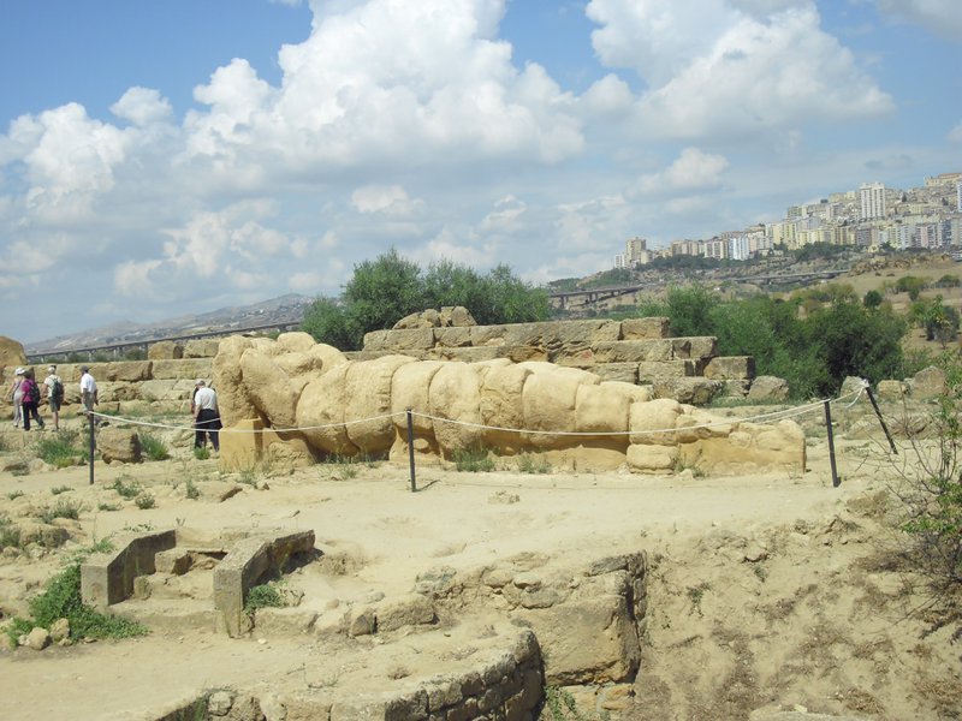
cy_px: 360
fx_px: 1528
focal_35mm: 55
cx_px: 481
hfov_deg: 34.9
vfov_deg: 26.6
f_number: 9.7
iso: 100
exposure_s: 1/250
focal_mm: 9
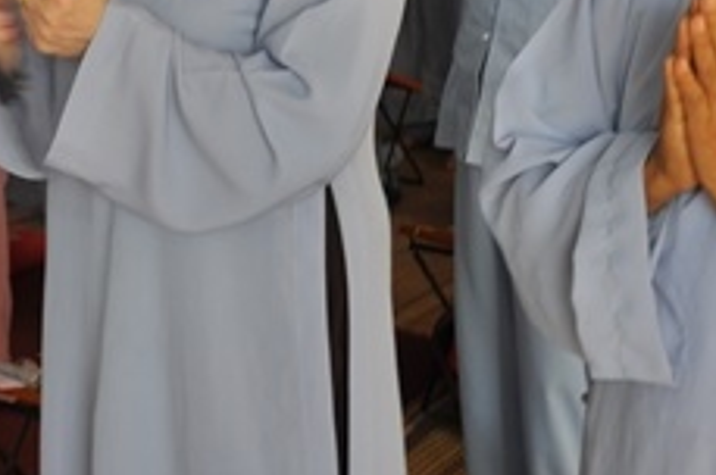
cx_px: 188
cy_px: -175
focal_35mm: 106
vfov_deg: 12.4
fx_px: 2114
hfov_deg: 19.1
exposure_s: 1/25
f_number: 5
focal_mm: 25
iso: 200
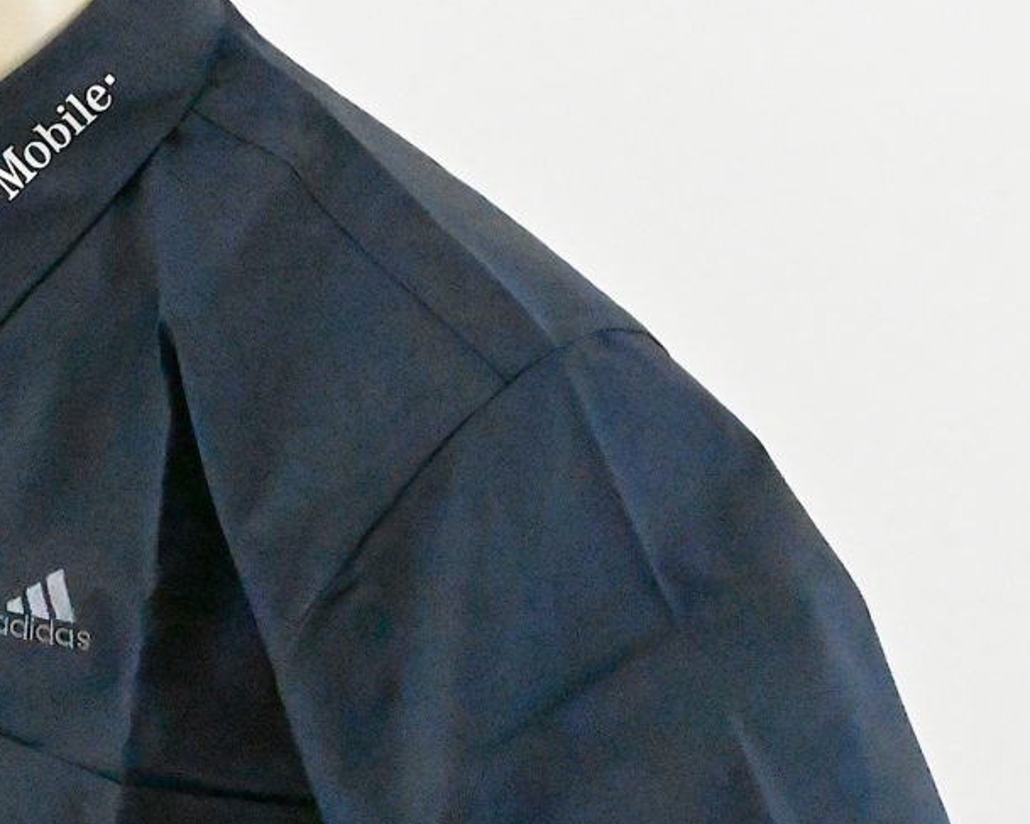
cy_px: 1062
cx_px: 42
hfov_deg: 9.3
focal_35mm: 207
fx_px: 6309
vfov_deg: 7.4
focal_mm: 70
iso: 51200
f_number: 20
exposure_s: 1/640
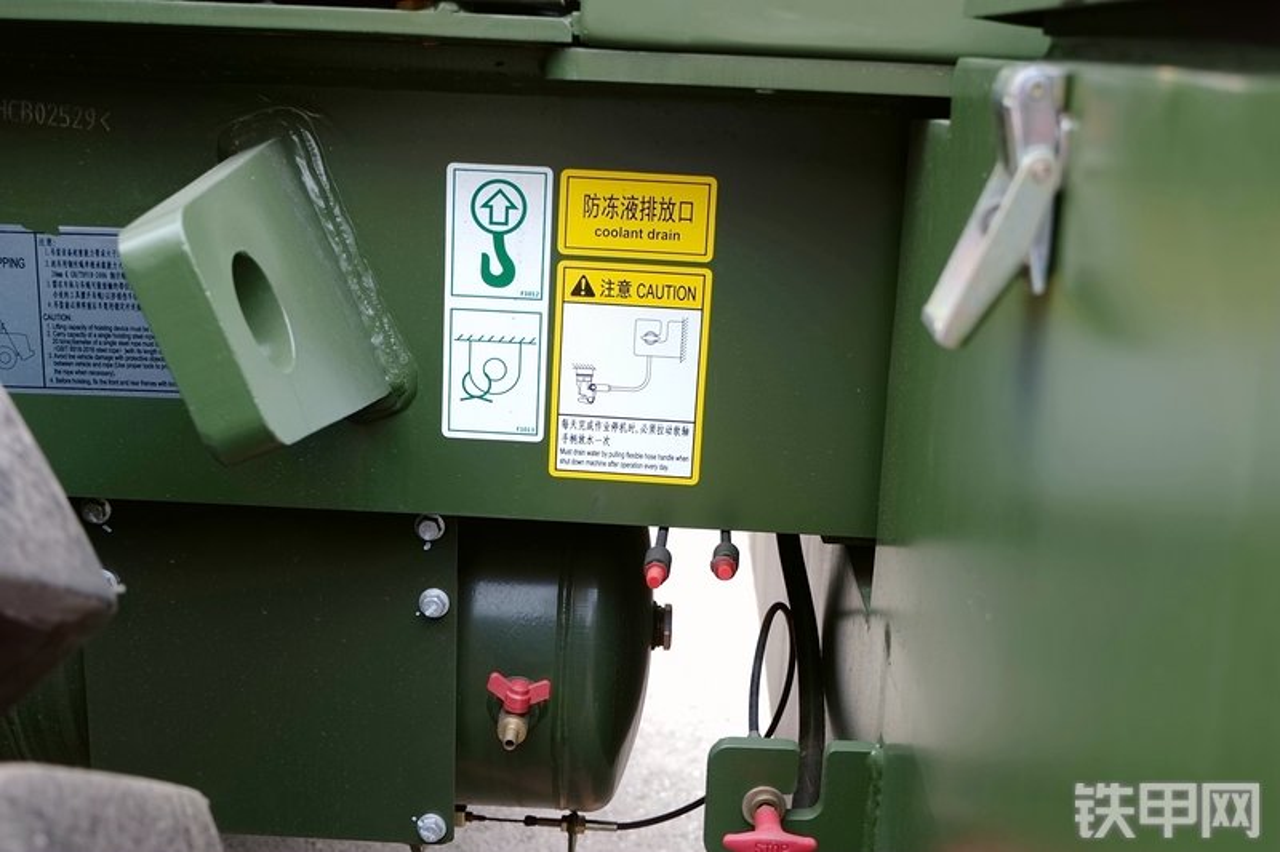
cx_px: 640
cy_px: 426
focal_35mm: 40
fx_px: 1422
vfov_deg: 33.4
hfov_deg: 48.5
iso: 100
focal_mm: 26.9
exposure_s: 1/58
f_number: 4.5
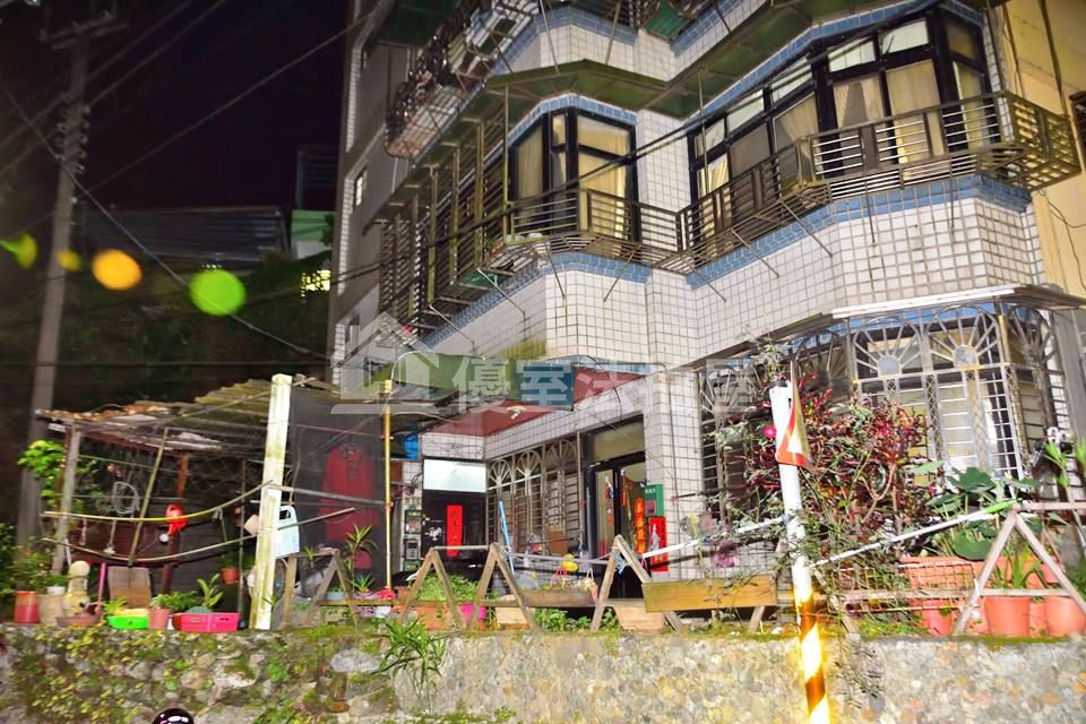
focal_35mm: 27
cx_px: 543
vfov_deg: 47.9
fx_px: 814
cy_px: 362
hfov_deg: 67.4
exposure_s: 1/50
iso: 1250
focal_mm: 18
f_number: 3.5
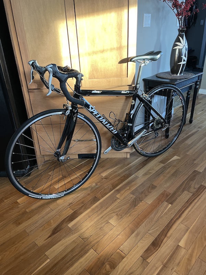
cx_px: 103
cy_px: 138
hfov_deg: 53.1
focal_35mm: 26
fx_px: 206
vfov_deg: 67.3
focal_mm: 4.2
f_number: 1.6
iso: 250
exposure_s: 1/60
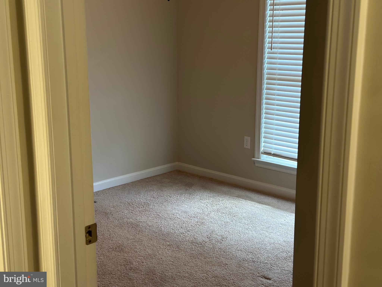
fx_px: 530
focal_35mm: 48
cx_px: 191
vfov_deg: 30.3
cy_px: 144
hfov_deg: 39.7
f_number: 1.78
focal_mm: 6.86
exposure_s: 1/60
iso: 125
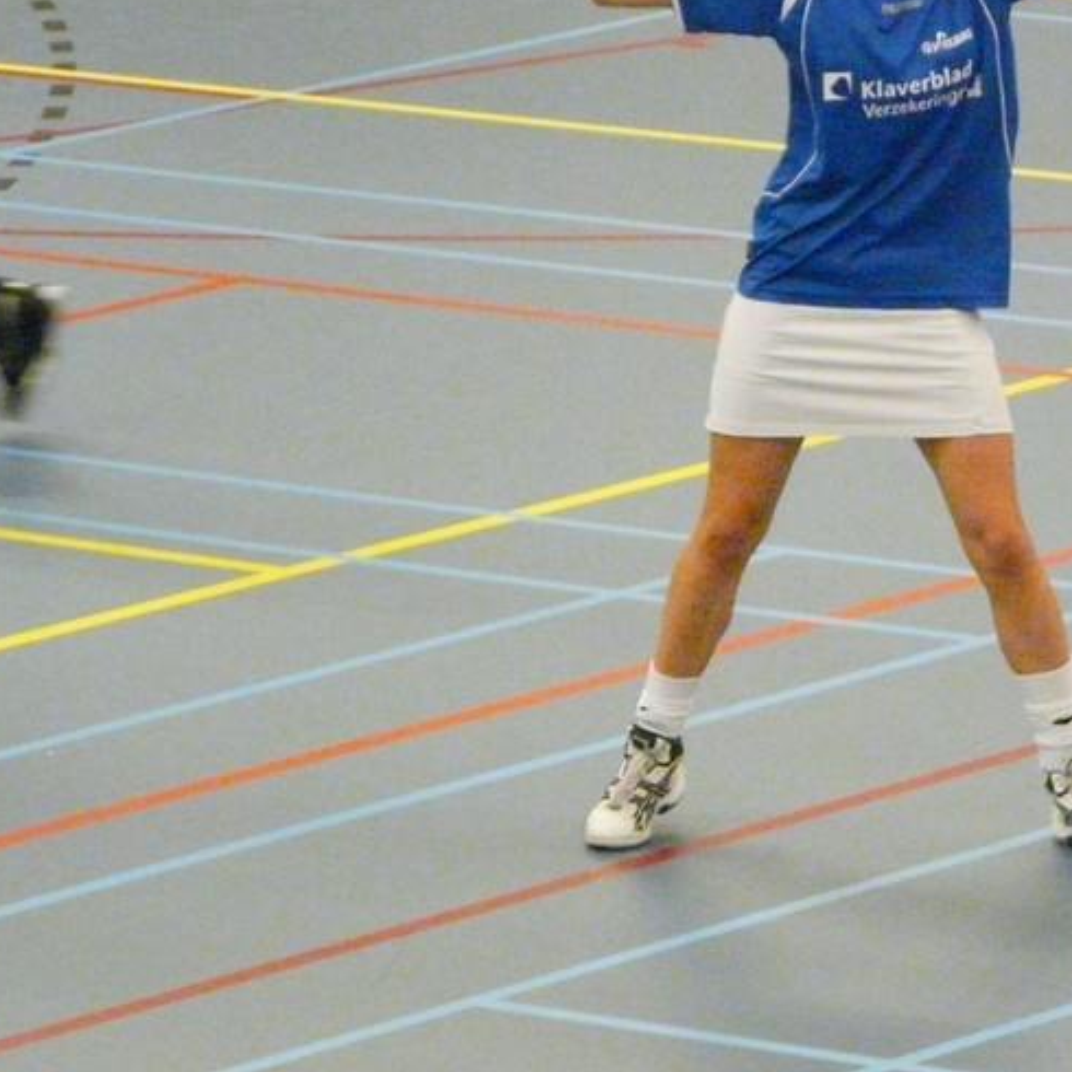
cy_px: 269
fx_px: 13839
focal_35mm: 395
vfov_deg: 4.4
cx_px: 1092
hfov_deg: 4.4
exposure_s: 1/60
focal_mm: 35.2
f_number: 3.6
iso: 1000
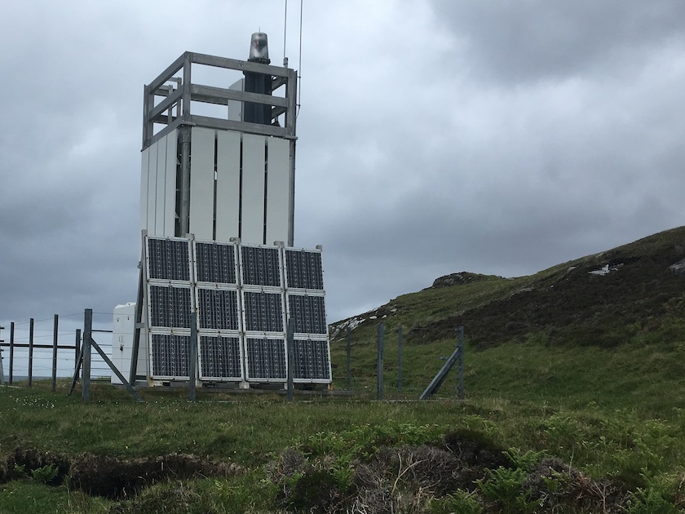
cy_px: 330
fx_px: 910
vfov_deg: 31.3
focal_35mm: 46
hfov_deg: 40.5
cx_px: 201
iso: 25
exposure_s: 1/974
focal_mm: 4.15
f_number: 2.2
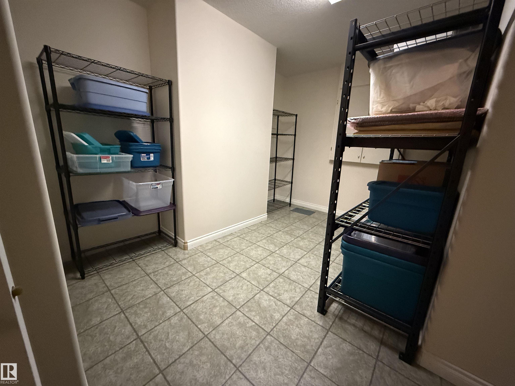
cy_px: 193
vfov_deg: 85.7
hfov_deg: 102.1
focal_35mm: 14
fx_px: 208
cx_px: 258
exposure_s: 1/60
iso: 1000
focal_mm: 2.22
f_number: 2.2
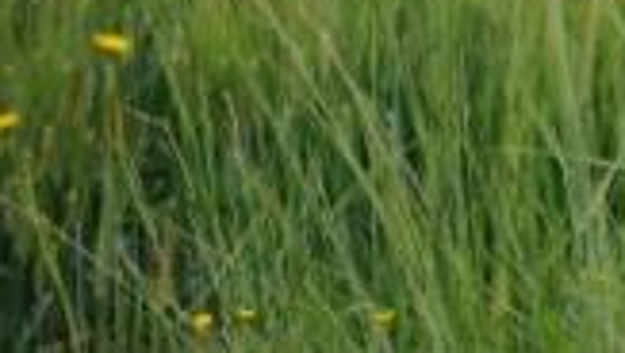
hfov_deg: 4.0
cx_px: 610
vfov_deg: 2.3
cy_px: -219
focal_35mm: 539
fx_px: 8947
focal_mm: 125
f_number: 5.6
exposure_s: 1/500
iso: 200
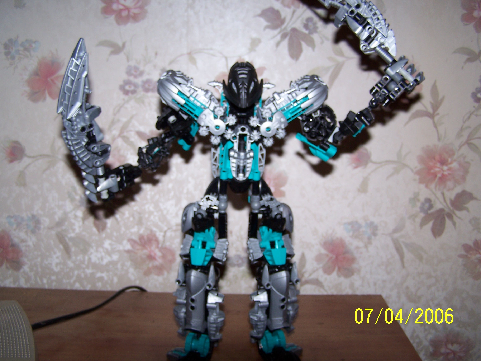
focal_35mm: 38
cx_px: 240
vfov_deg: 37.7
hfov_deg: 49.0
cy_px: 180
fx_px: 528
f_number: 2.8
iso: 80
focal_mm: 6.3
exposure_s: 1/60
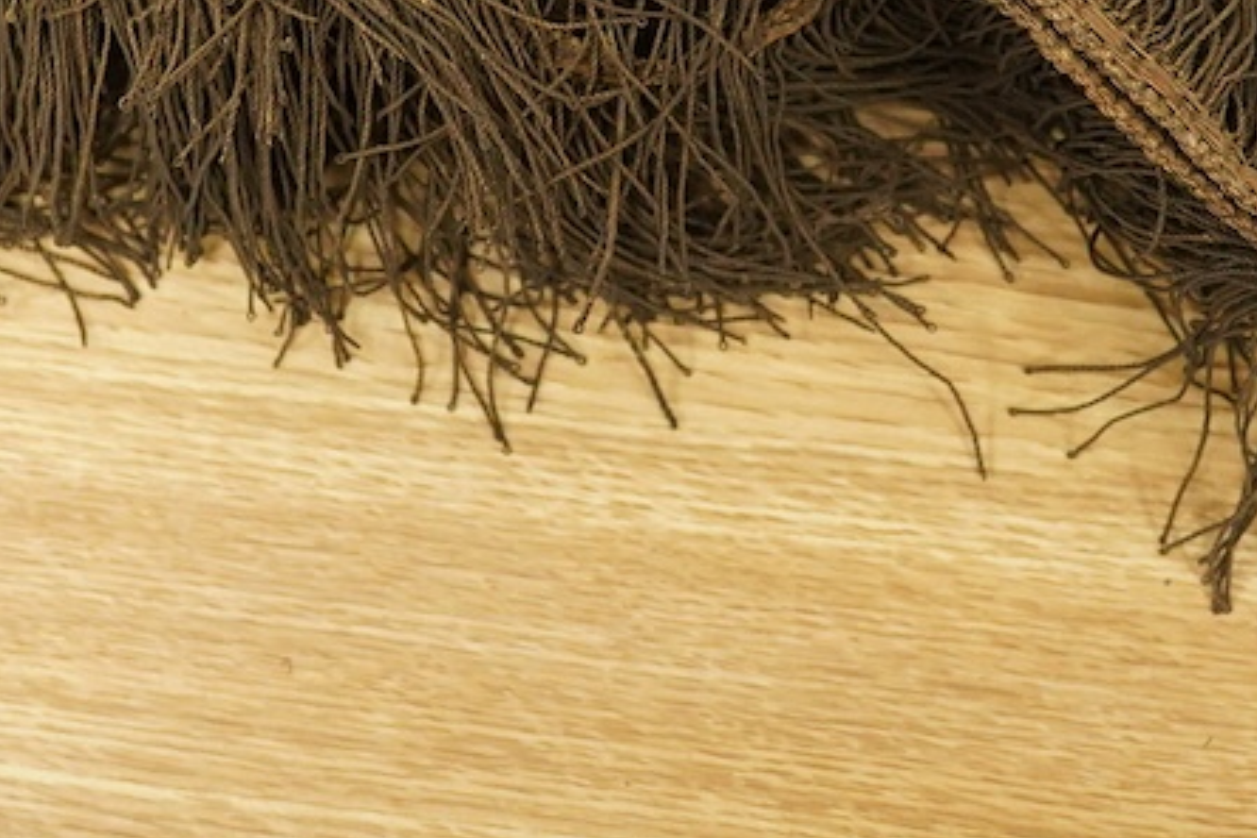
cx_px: 684
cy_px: -142
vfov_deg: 11.8
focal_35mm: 114
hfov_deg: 17.9
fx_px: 3980
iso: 2500
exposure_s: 1/160
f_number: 7.1
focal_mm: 30
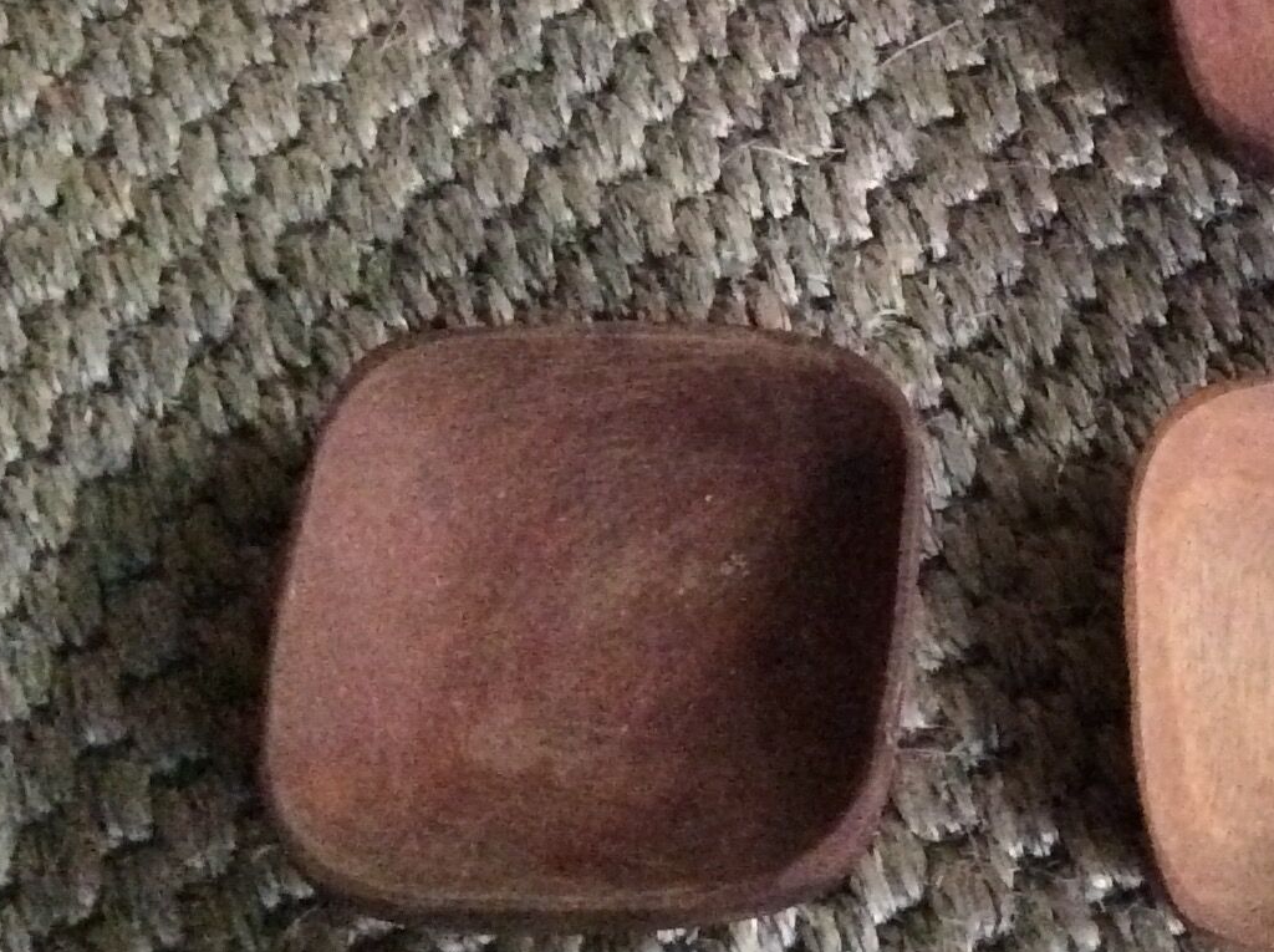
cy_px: 289
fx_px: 2977
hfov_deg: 23.2
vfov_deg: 18.1
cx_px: 1264
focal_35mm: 81
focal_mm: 3.3
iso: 800
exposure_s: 1/17
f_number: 2.4
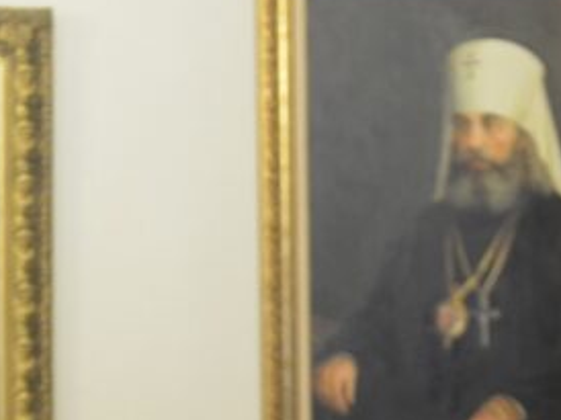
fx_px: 2445
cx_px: 188
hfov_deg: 13.1
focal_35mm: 151
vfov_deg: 9.7
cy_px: 476
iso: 2000
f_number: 2.8
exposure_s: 1/40
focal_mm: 42
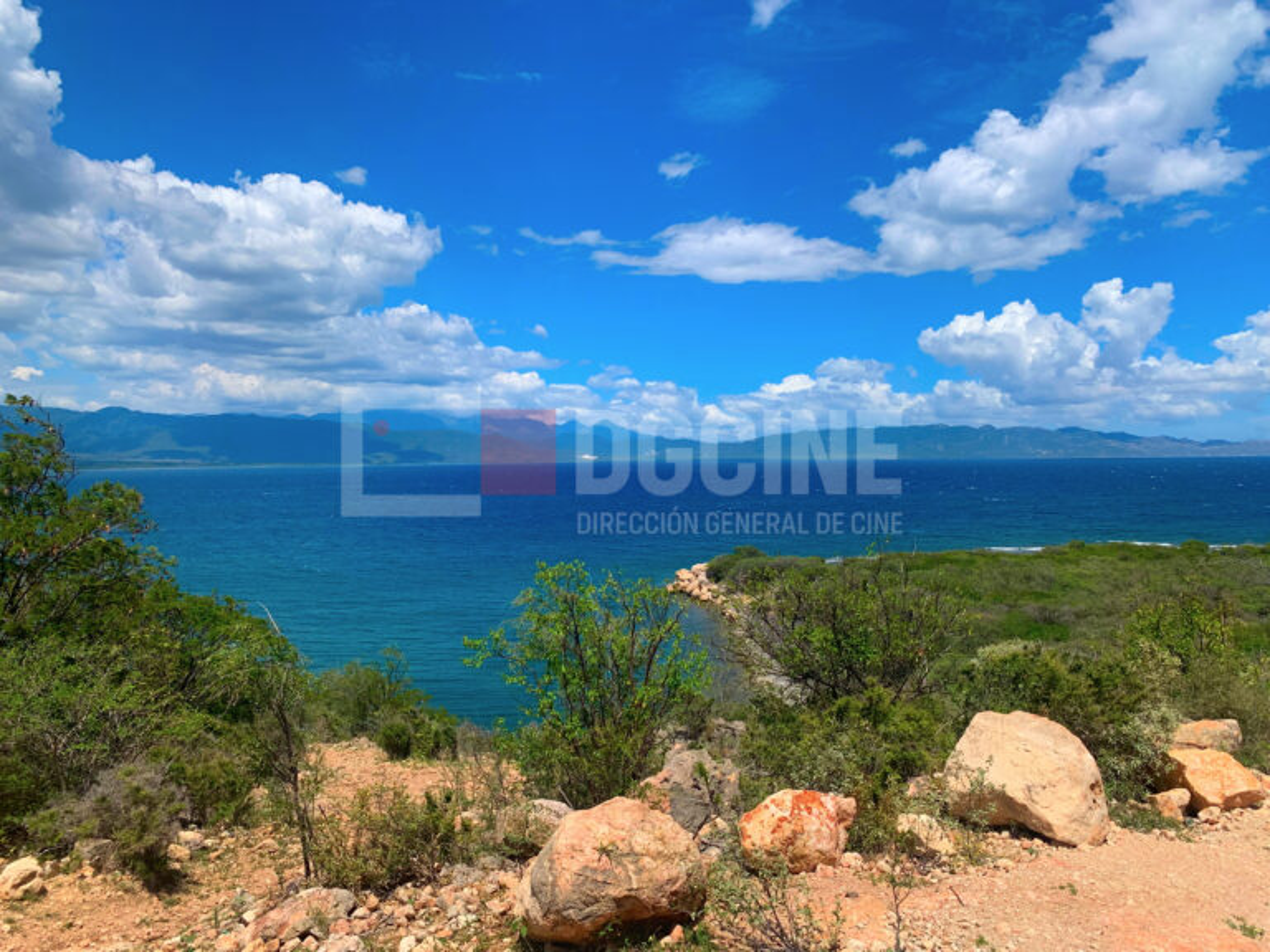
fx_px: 954
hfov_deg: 67.3
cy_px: 476
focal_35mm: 26
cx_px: 635
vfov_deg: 53.1
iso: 25
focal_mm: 4.25
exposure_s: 1/3401
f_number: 1.8
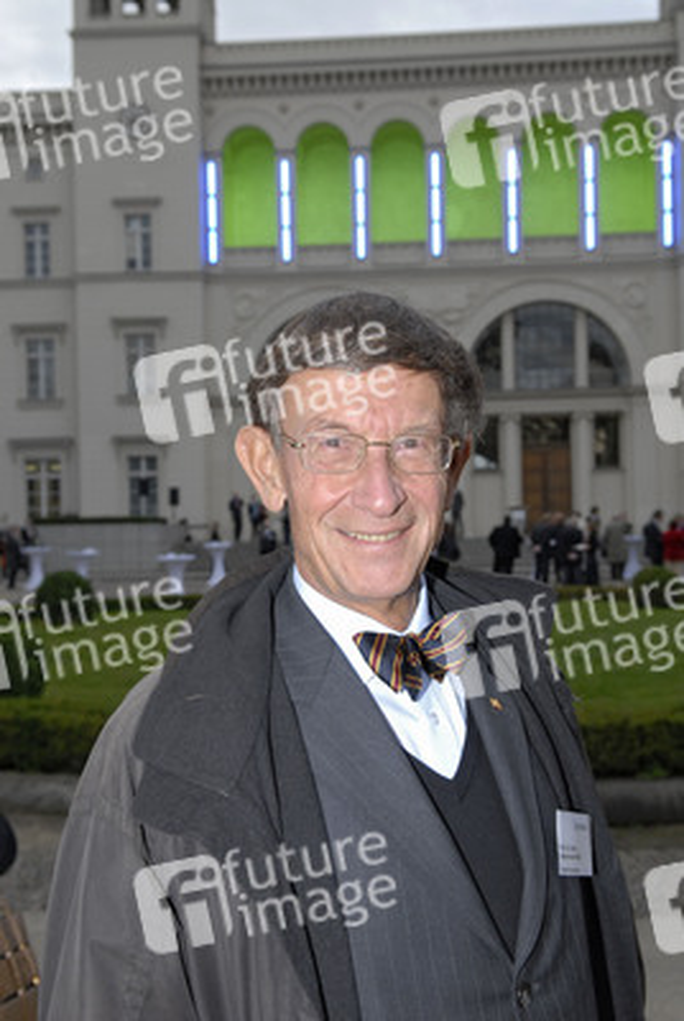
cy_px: 510
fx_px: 1278
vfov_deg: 43.5
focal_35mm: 45
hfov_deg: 30.0
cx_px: 342
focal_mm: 30
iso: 400
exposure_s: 1/100
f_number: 5.6
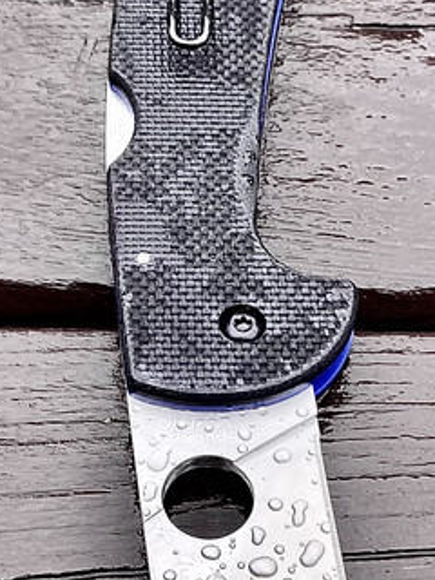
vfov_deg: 27.4
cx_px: 243
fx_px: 1173
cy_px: 439
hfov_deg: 21.0
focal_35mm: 70
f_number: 1.8
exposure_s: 1/121
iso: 50
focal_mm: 3.99
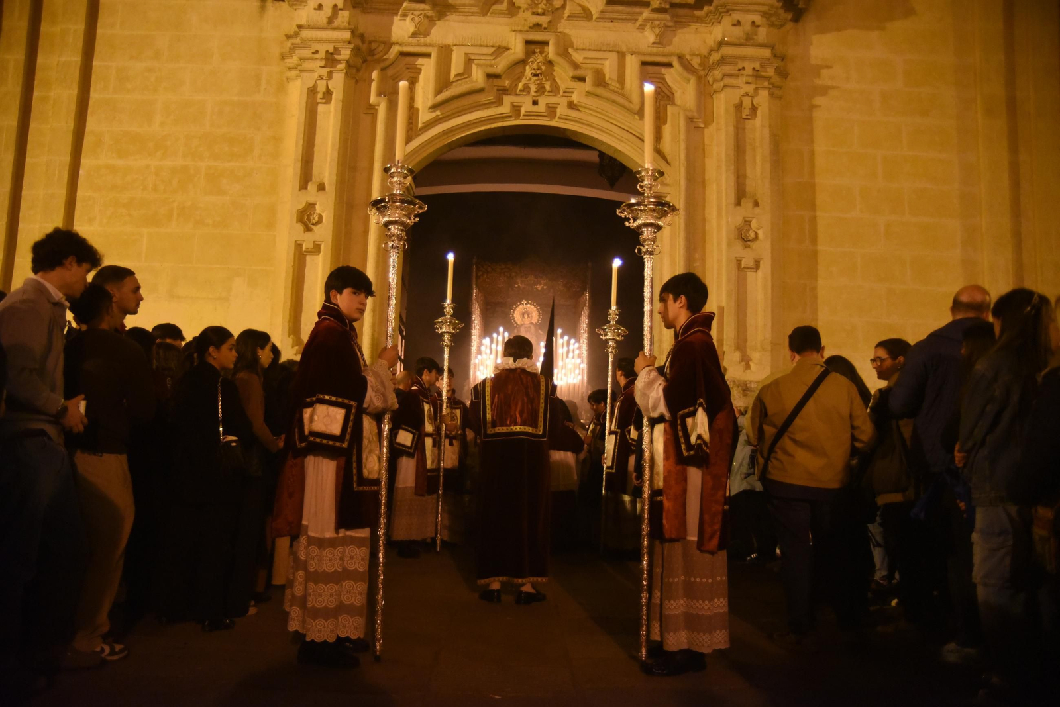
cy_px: 354
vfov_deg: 45.0
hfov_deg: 63.6
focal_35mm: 29
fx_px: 854
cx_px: 530
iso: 6400
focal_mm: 29
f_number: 3.5
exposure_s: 1/80
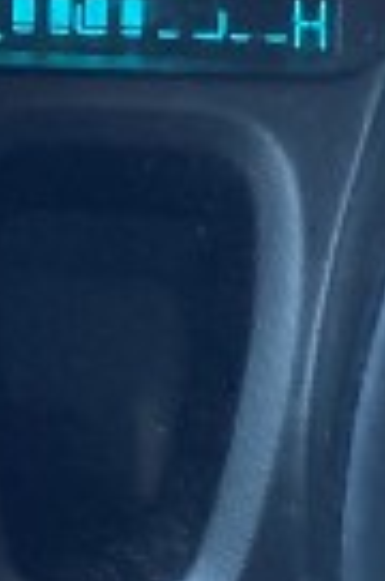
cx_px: 47
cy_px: 21
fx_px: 3547
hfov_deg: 6.2
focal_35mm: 220
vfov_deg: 9.3
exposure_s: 1/71
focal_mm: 3.99
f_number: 1.8
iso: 80
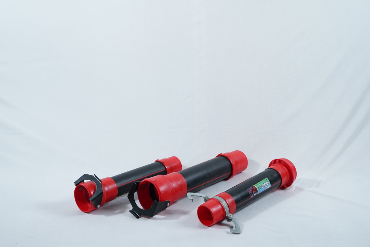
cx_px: 185
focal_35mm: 49
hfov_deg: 40.3
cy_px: 124
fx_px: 504
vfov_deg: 27.5
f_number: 8
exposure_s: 1/100
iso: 500
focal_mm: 49
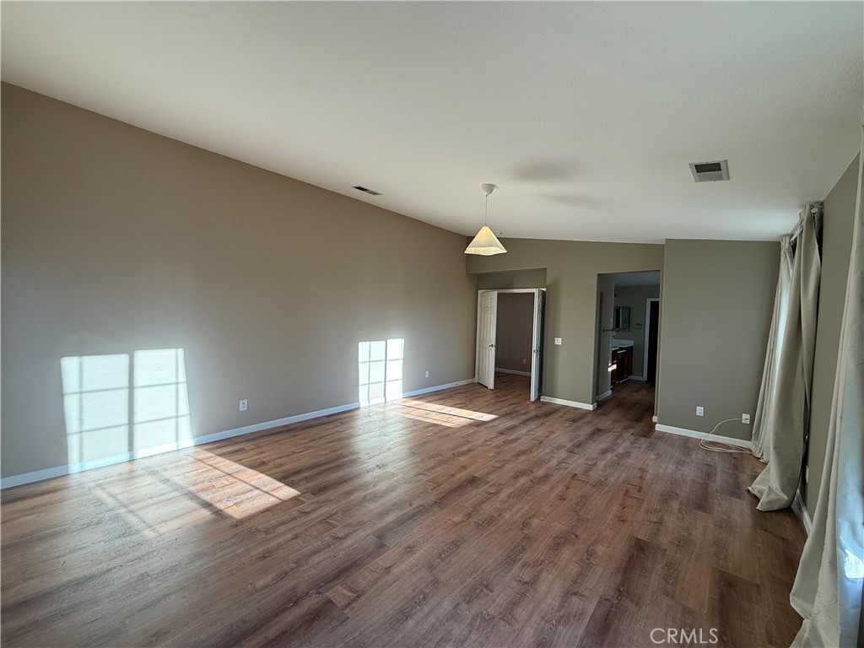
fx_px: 349
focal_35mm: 14
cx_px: 432
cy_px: 324
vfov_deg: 85.7
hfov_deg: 102.1
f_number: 2.2
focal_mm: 2.22
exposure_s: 1/107
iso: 64
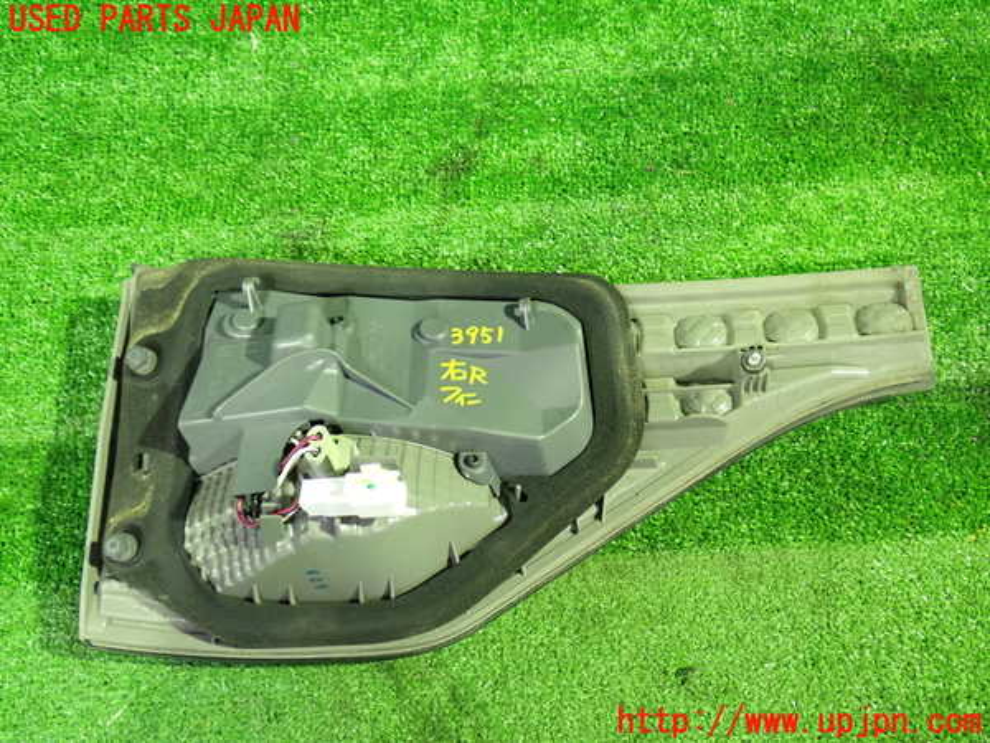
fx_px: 1030
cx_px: 495
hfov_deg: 51.4
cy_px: 372
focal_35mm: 36
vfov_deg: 39.7
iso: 800
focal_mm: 6.37
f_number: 2.5
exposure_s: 1/15
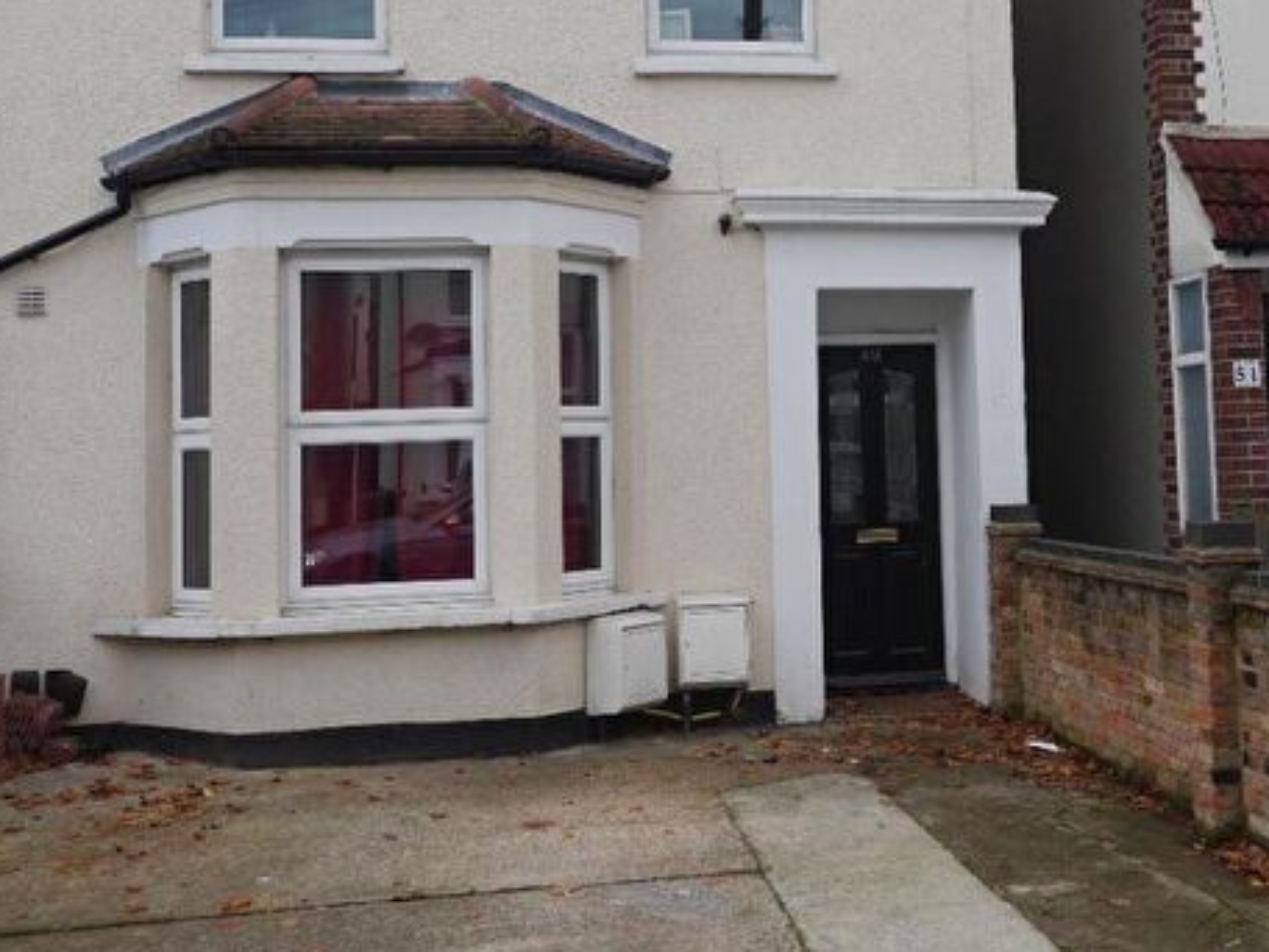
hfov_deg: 40.6
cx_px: 867
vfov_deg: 31.3
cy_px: 316
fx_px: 1686
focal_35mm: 46
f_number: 5
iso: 160
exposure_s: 1/160
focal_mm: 15
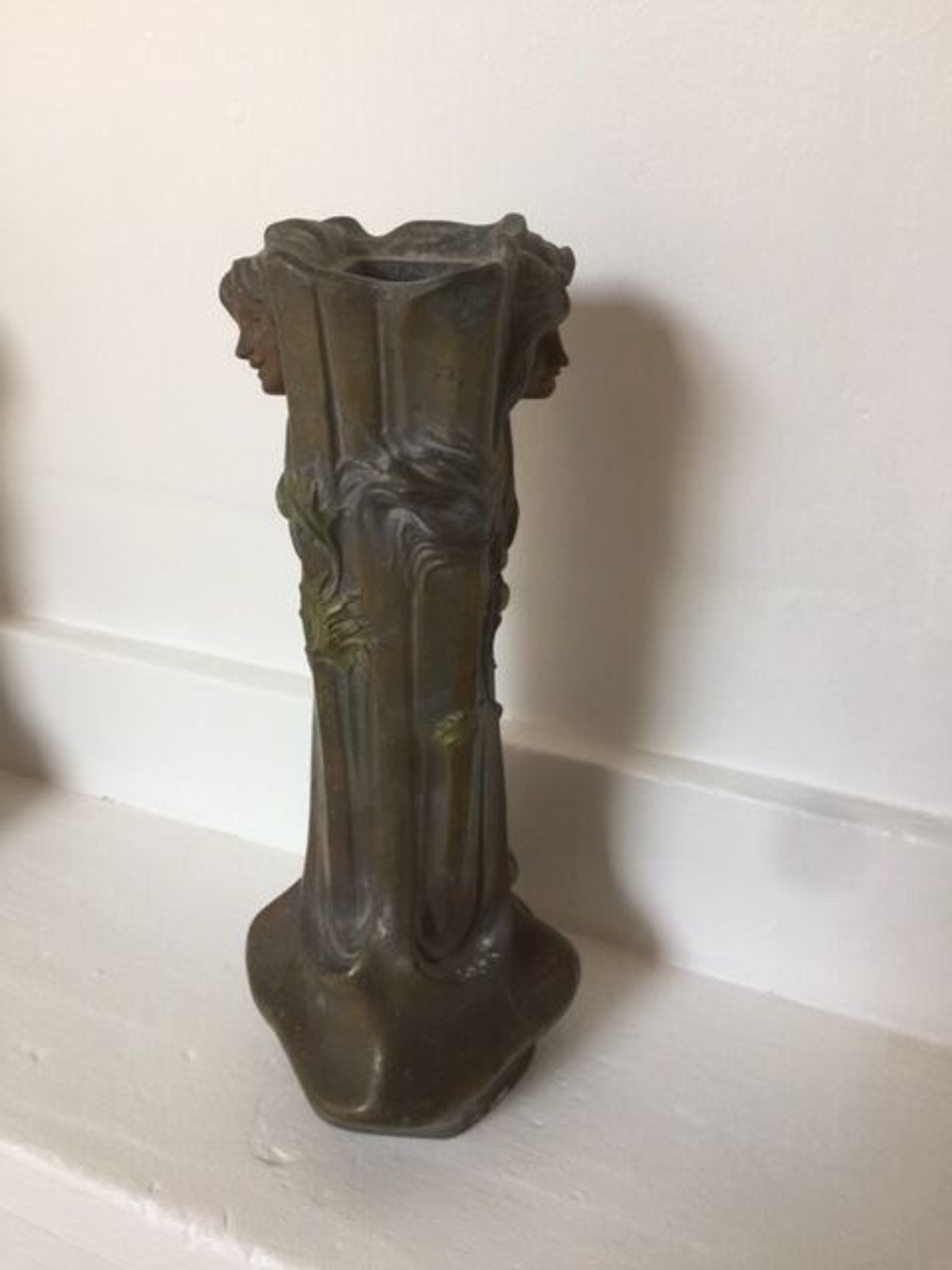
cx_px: 476
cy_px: 635
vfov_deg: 61.7
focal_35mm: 29
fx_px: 1063
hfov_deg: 48.2
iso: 40
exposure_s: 1/17
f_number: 2.2
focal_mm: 4.15
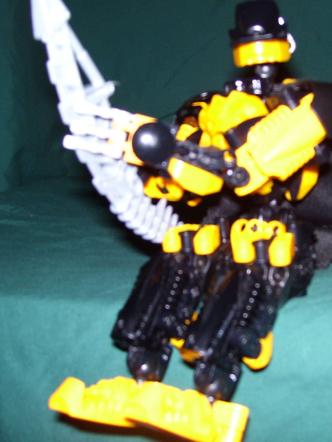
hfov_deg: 29.5
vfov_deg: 38.9
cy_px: 219
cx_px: 214
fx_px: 627
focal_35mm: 49
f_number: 2.7
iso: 80
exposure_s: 1/60
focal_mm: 6
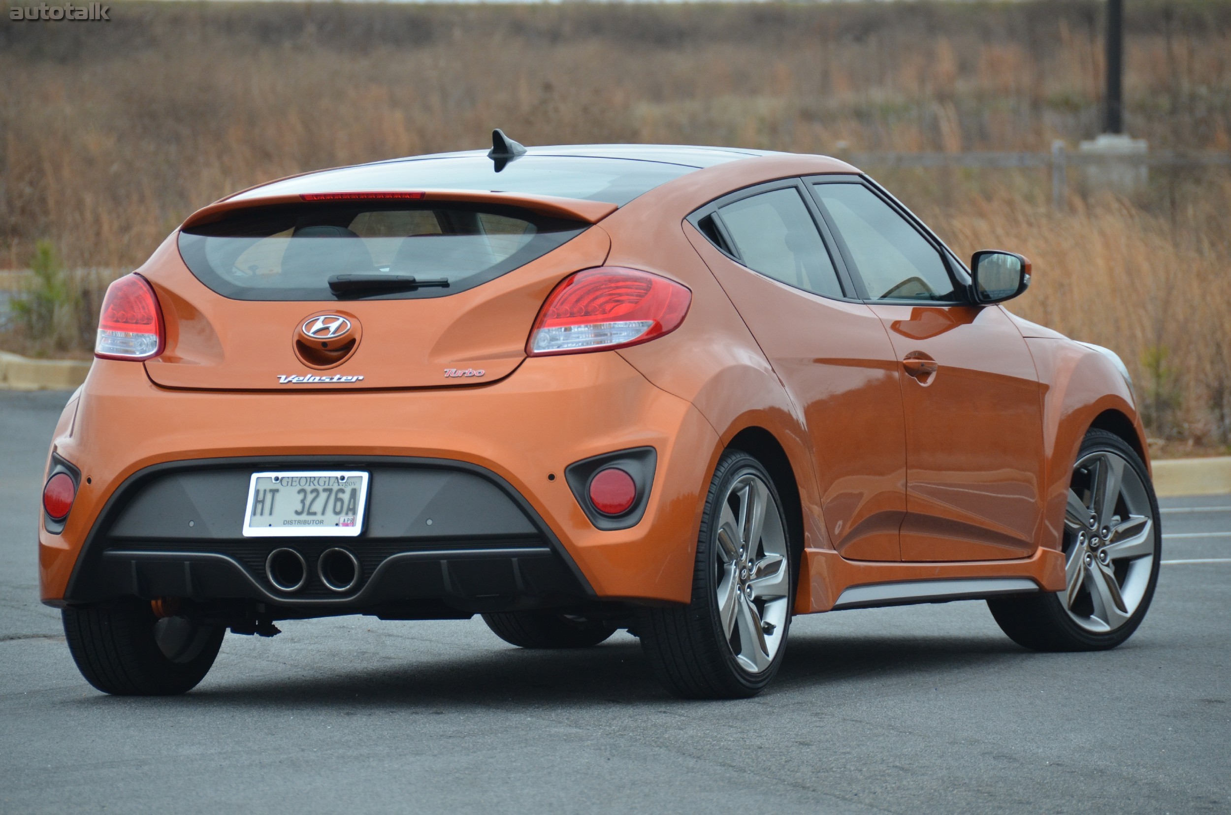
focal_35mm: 300
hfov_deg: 6.9
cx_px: 616
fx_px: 10237
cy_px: 408
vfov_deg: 4.6
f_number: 5.6
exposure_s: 1/500
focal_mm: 200
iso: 800
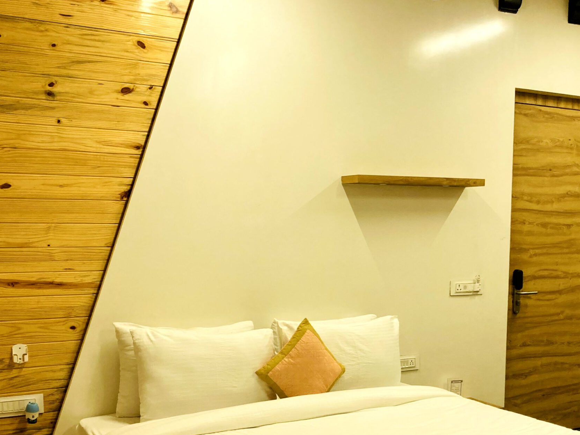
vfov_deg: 33.0
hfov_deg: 43.8
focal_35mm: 43
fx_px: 720
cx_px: 321
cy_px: 323
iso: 125
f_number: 1.8
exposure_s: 1/60
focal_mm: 3.99
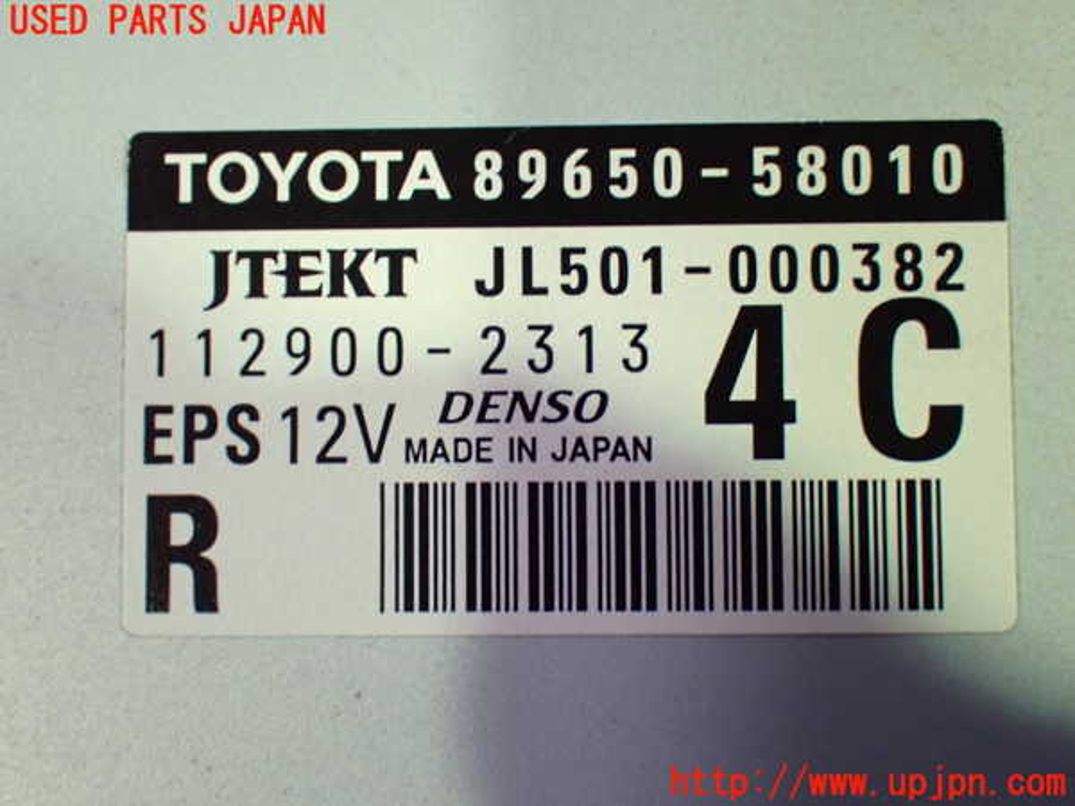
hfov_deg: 33.2
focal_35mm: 58
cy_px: 403
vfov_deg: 25.2
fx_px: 1801
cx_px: 538
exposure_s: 1/60
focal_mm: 10.35
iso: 1250
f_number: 3.5
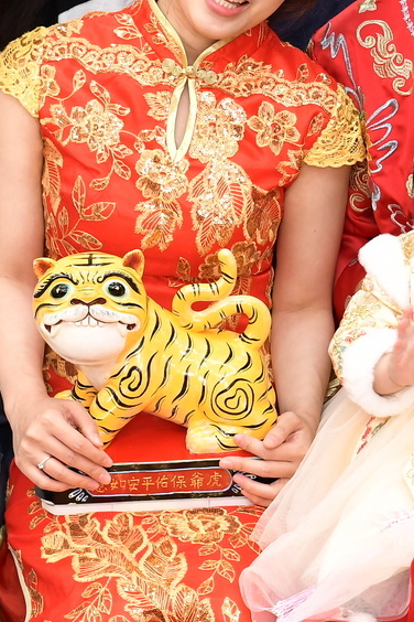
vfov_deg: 13.5
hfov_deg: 9.1
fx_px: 2570
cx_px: 488
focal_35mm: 149
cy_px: -83
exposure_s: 1/200
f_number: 4.5
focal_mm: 35
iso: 800
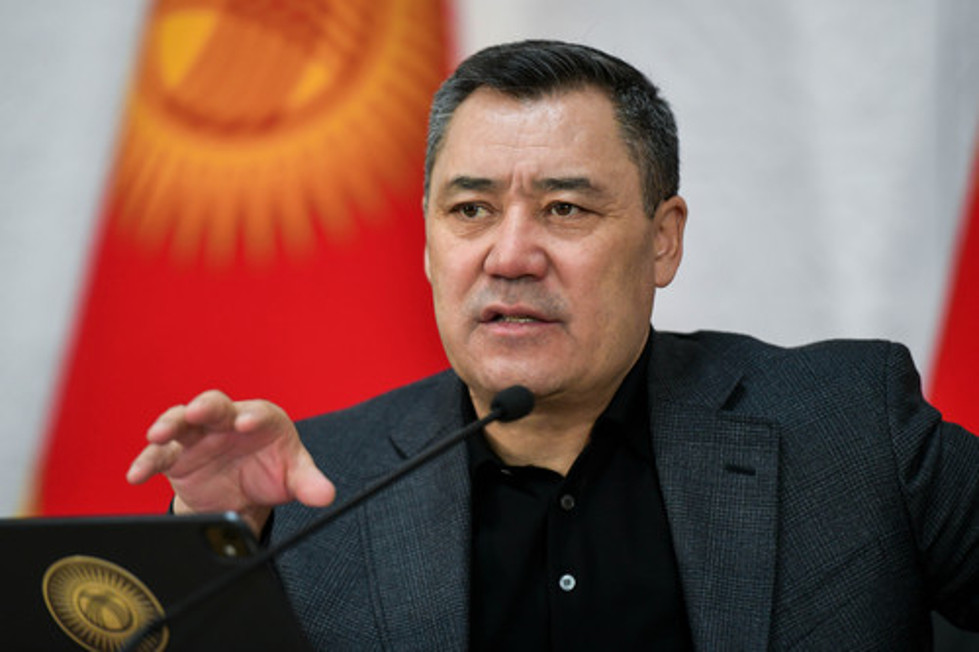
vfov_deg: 6.9
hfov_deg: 10.3
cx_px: 490
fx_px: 5437
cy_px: 326
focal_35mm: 200
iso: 1600
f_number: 2.8
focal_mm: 200
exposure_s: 1/400
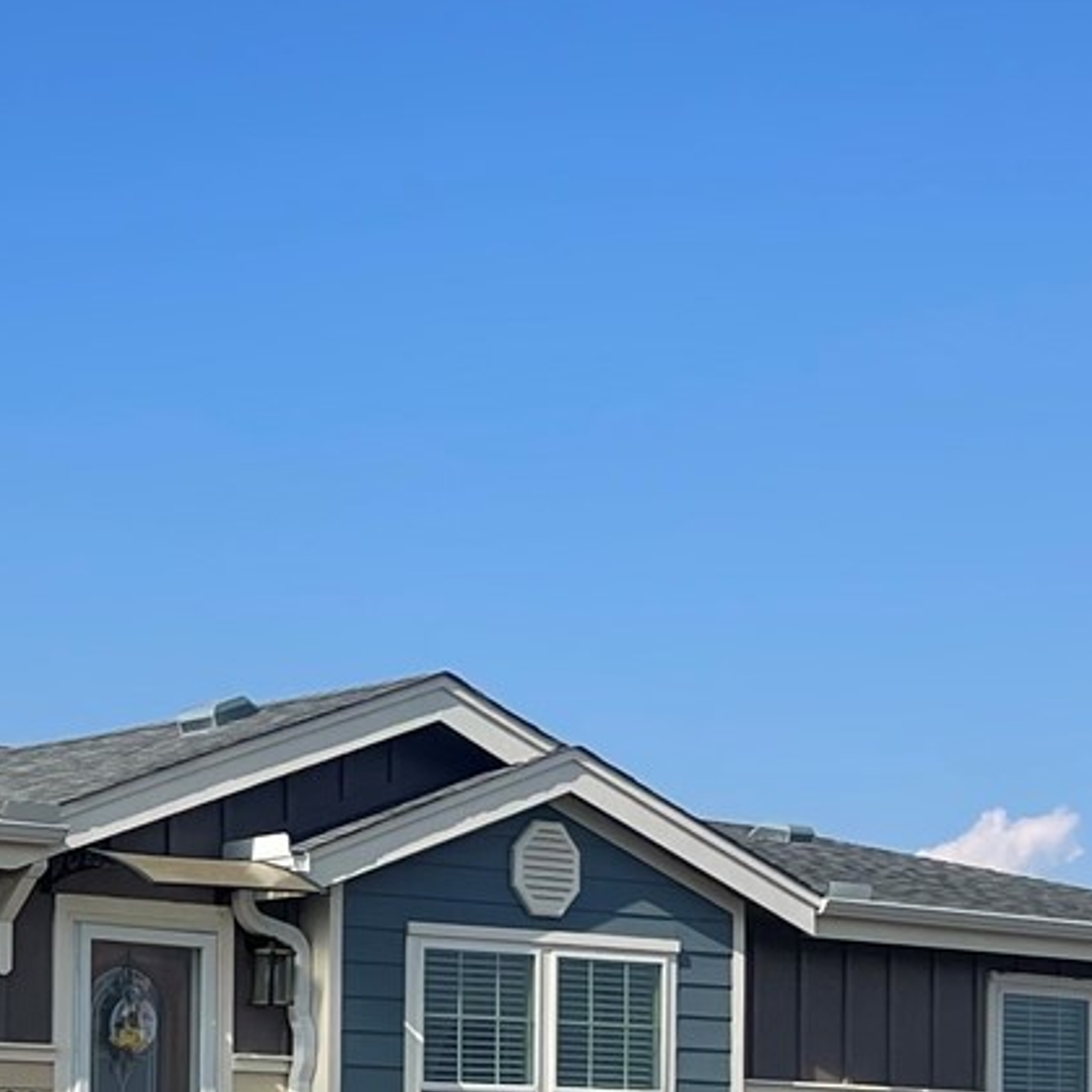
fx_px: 3605
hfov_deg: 16.1
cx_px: -429
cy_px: 1199
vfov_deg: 16.7
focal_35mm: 101
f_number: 1.6
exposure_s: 1/3788
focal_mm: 5.1
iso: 32
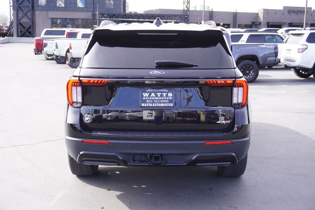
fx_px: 420
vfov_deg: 28.1
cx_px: 158
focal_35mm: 48
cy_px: 105
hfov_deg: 41.1
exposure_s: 1/80
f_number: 5.6
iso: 100
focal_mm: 32
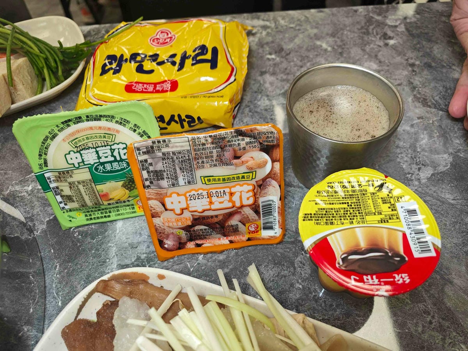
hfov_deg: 73.9
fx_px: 311
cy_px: 176
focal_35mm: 23
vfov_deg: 58.9
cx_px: 234
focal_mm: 8.72
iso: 250
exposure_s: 1/120
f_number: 2.8
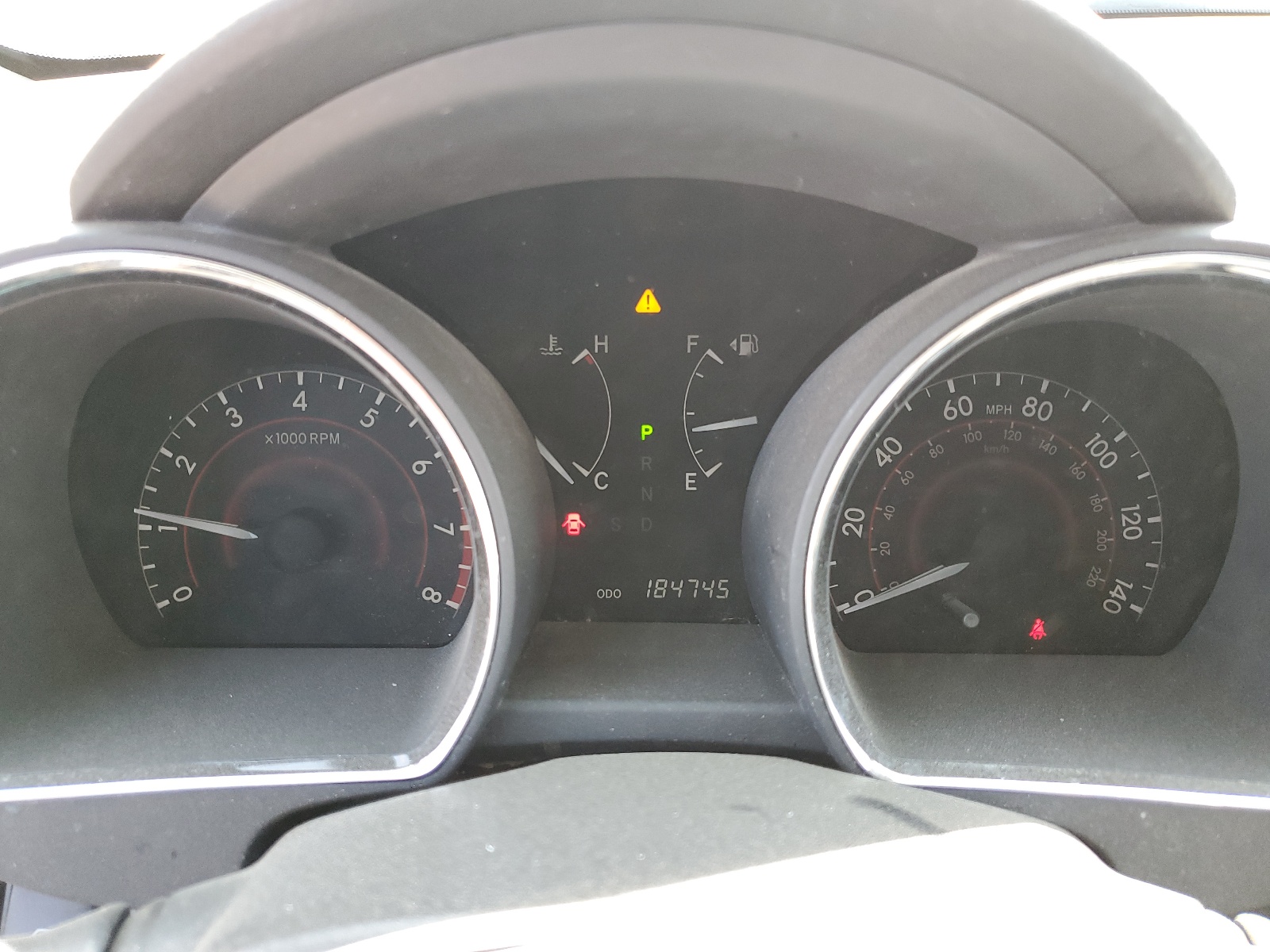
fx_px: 954
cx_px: 635
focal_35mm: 26
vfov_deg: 53.1
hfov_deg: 67.3
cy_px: 476
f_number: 1.5
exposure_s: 1/120
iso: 96
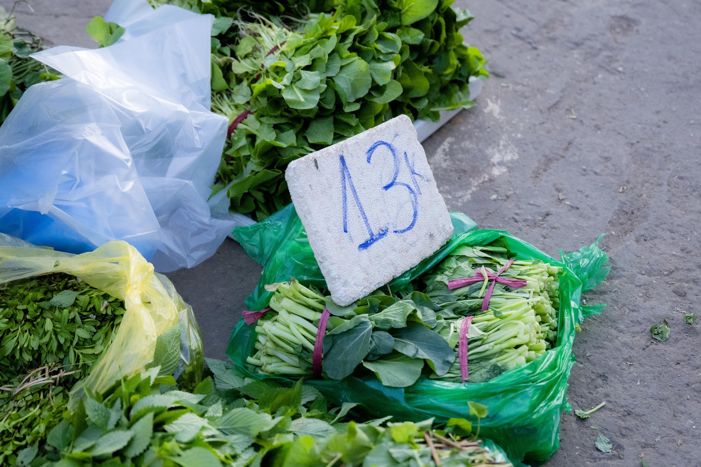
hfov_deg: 34.5
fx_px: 1129
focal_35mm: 58
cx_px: 350
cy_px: 234
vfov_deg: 23.4
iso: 2500
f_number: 2.8
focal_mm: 39
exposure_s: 1/200
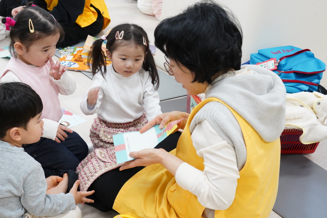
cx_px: 126
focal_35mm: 64
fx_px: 581
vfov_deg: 21.3
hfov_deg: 31.3
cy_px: 101
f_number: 10
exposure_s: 1/25
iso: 2500
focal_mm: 49
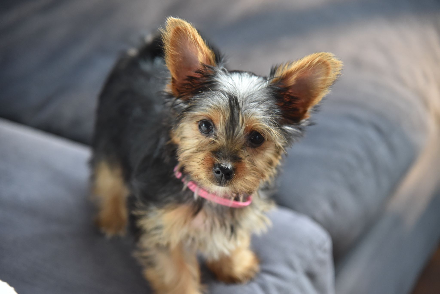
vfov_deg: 12.5
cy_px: 147
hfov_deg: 18.6
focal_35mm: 110
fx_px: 1345
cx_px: 220
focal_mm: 110
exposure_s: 1/125
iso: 2800
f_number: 4
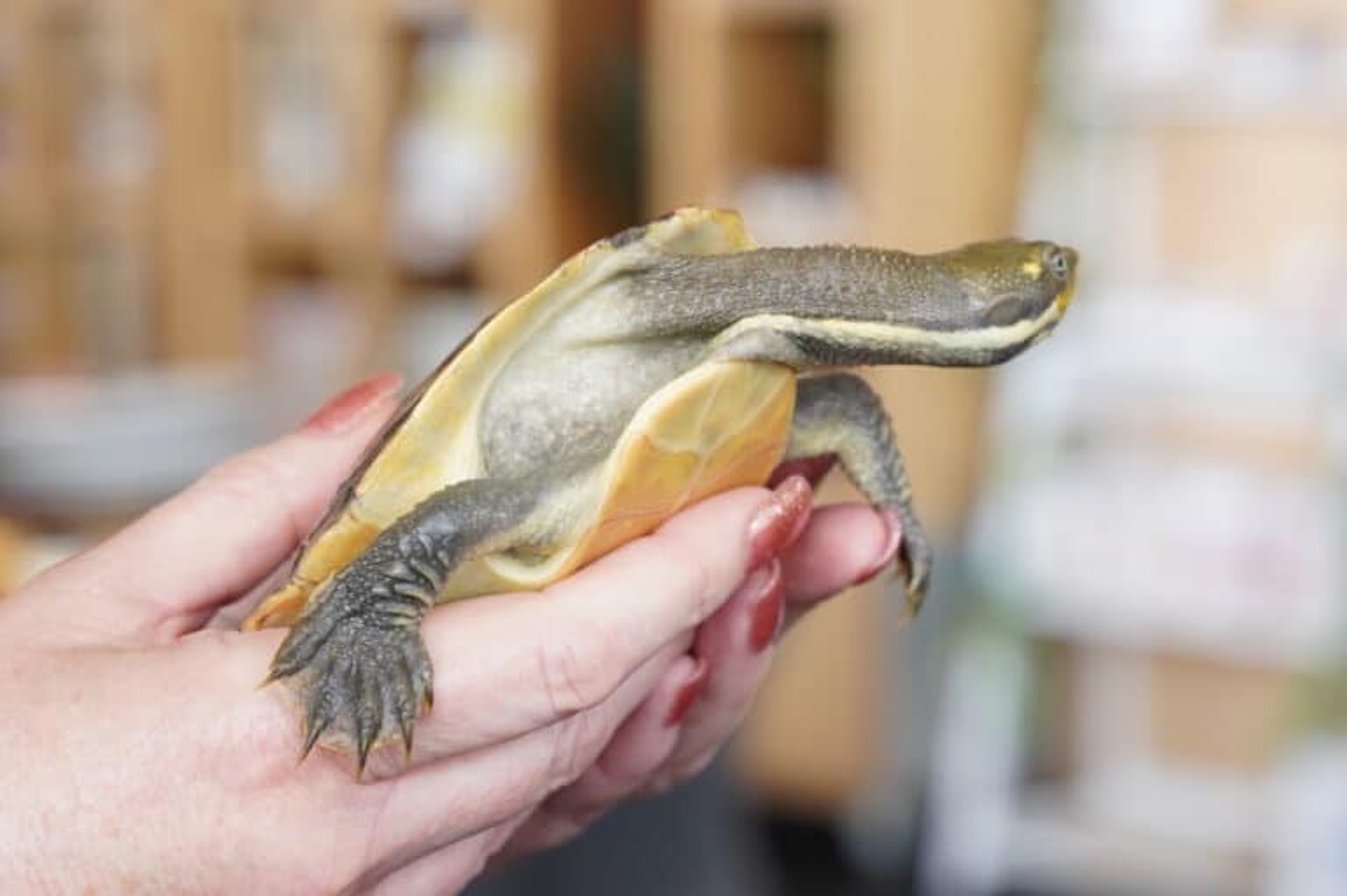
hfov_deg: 18.3
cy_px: 448
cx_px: 674
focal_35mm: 112
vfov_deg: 12.2
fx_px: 4188
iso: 1250
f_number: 5.6
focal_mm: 75
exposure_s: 1/250
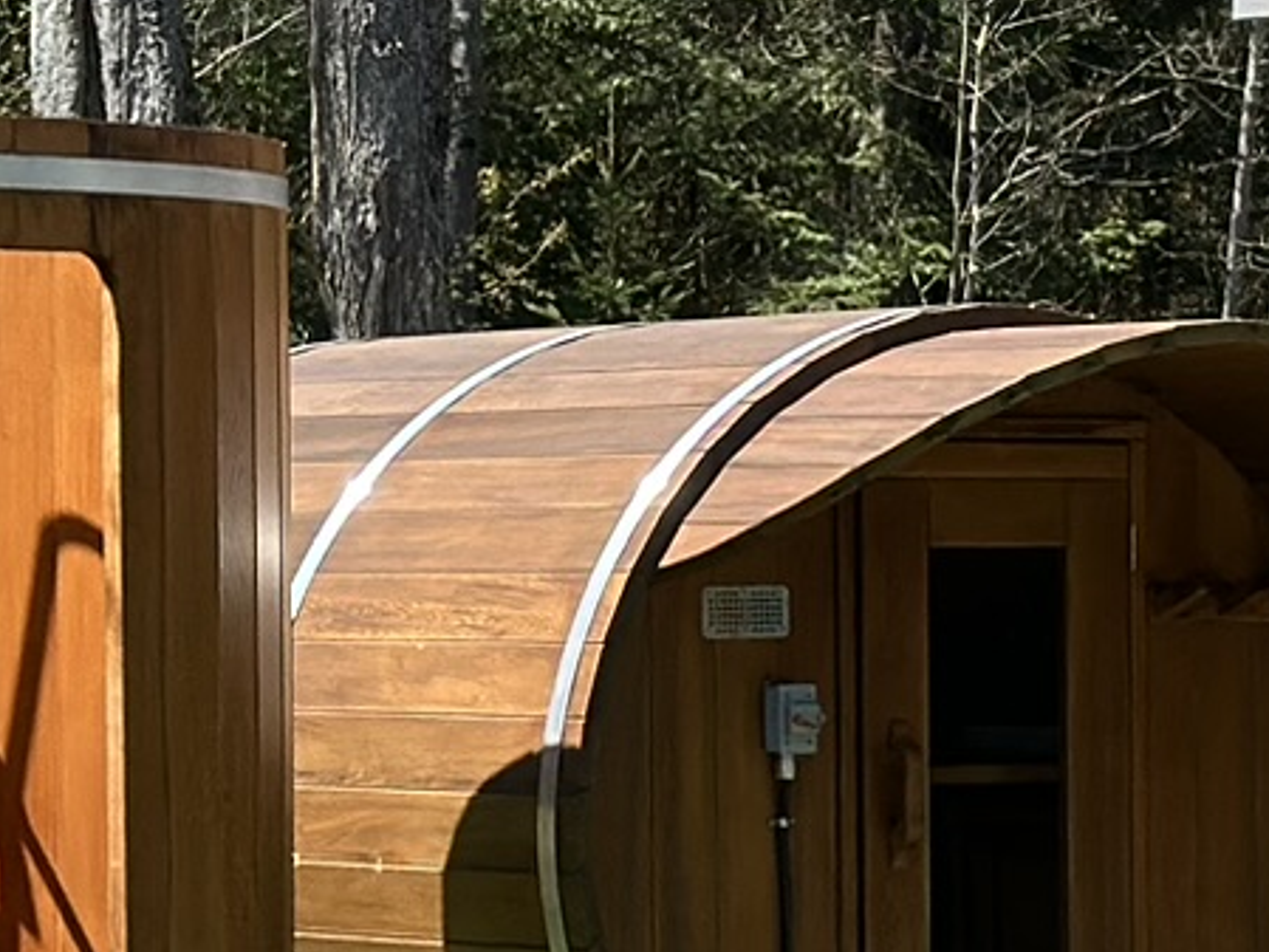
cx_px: 1716
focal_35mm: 219
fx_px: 8031
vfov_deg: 6.8
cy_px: 703
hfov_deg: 8.9
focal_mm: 6.86
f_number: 1.78
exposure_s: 1/2410
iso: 80
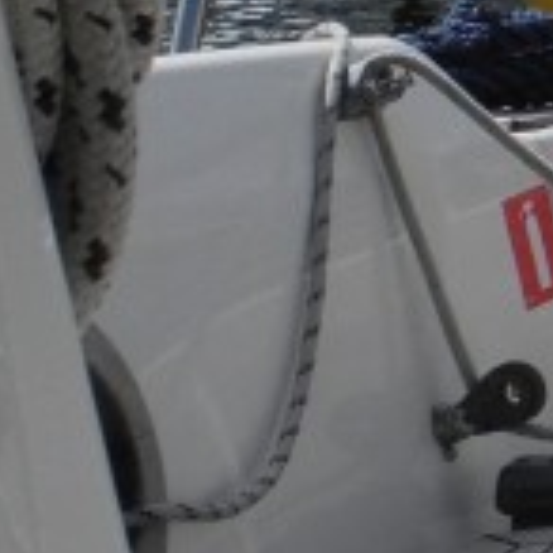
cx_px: 1712
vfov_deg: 10.0
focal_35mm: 174
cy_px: 11
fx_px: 3145
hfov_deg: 8.3
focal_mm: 6
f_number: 5.6
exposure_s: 1/912
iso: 100
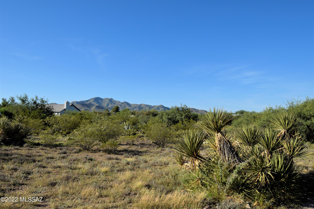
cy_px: 104
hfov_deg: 61.9
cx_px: 157
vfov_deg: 43.6
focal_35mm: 30
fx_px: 262
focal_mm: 20
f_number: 13
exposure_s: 1/200
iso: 100
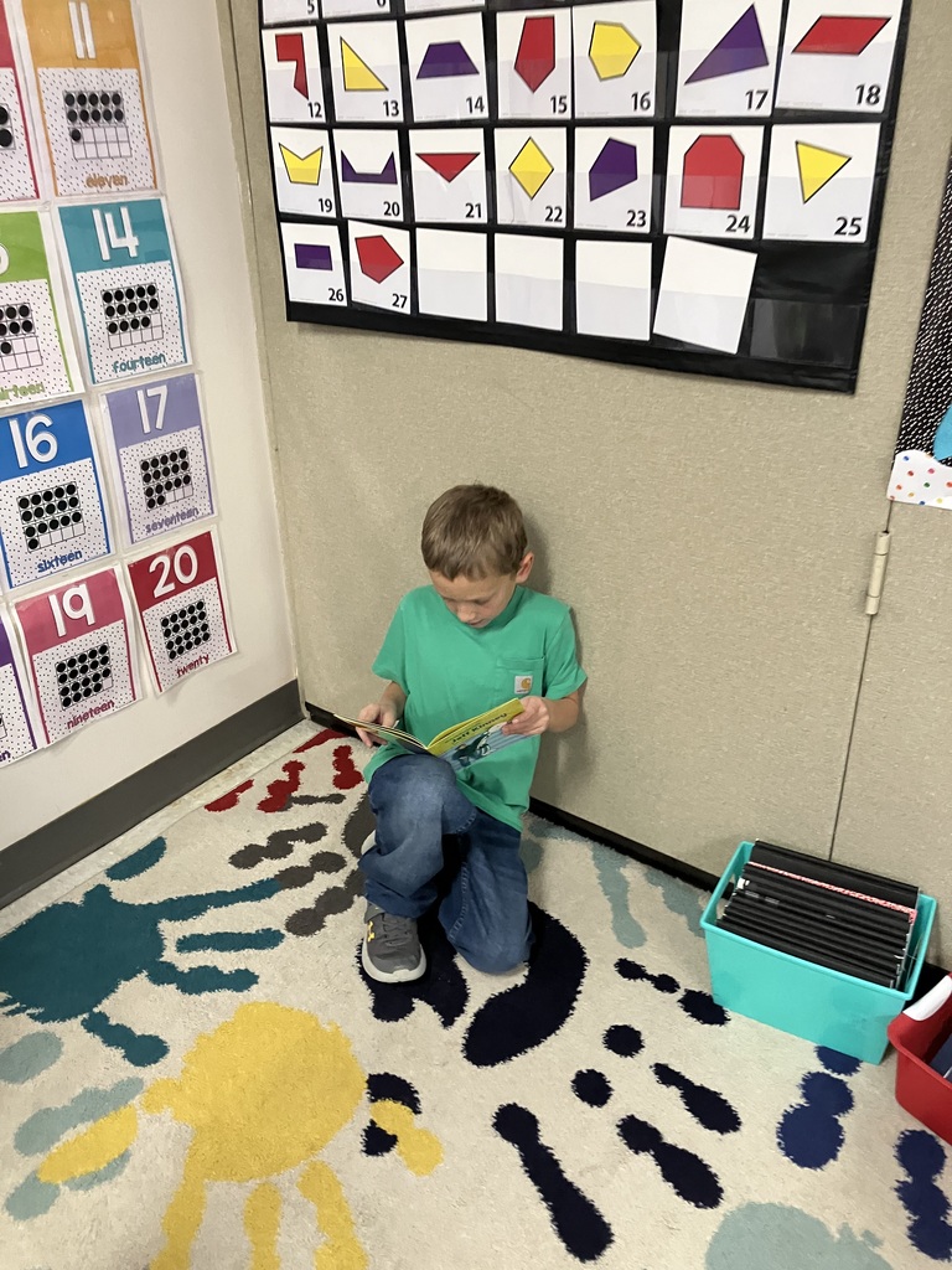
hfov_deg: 49.7
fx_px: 1027
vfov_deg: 63.4
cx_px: 476
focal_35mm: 28
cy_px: 635
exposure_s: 1/60
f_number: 1.8
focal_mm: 3.99
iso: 250
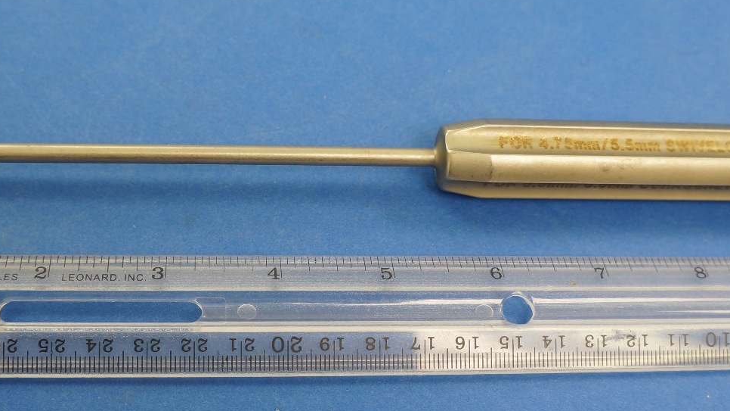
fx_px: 1006
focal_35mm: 52
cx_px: 352
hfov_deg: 39.9
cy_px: 235
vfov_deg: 23.0
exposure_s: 1/50
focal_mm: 20
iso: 400
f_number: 3.5
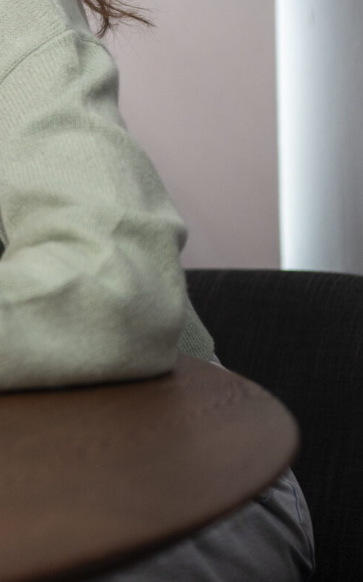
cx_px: -390
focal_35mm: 115
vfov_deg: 17.6
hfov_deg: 10.4
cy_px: -41
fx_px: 1821
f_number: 1.8
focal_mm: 35
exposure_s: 1/320
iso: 800
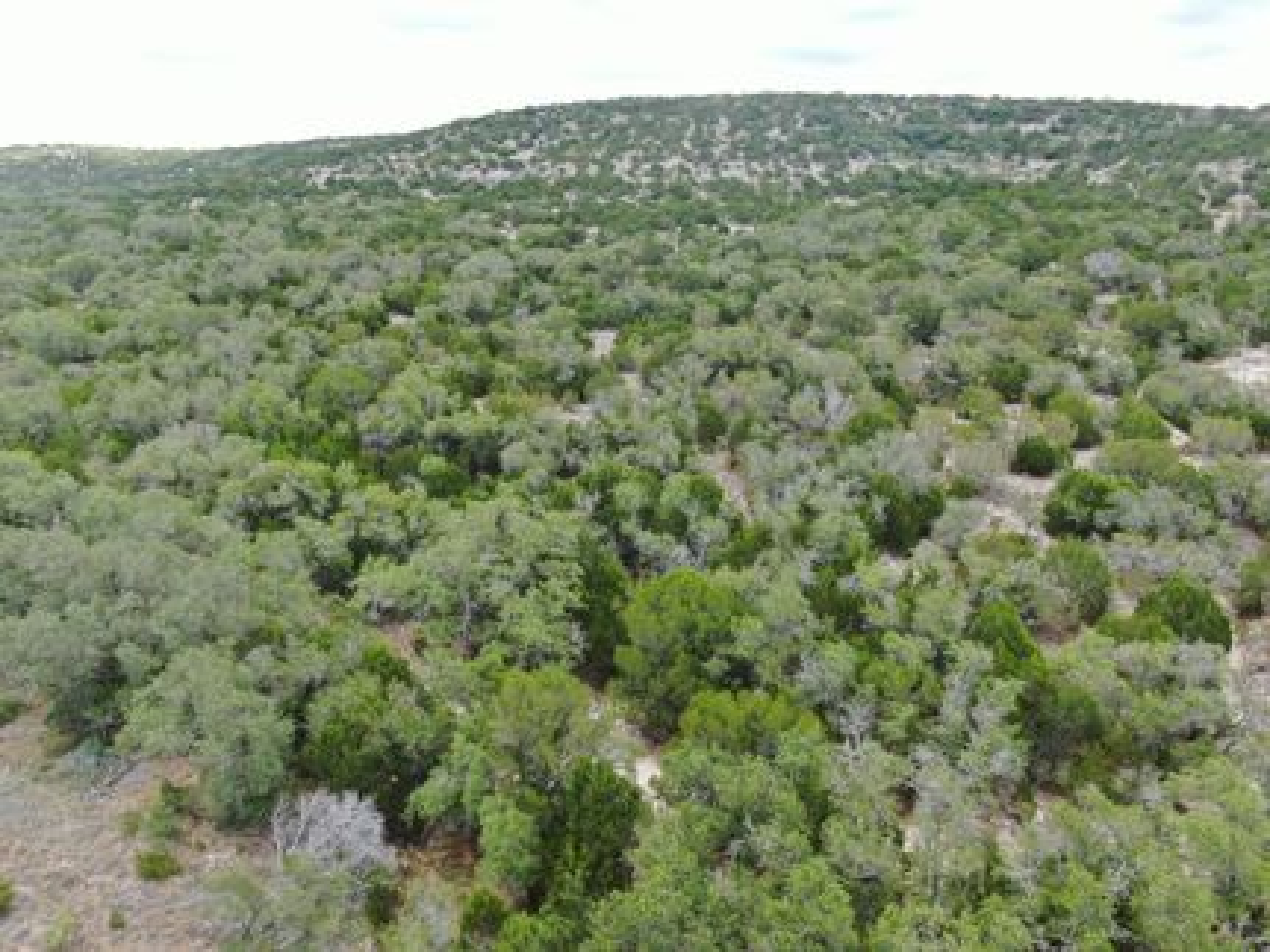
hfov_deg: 63.5
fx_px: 1027
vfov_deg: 49.7
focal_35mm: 28
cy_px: 476
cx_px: 635
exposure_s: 1/240
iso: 100
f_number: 3
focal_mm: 4.89
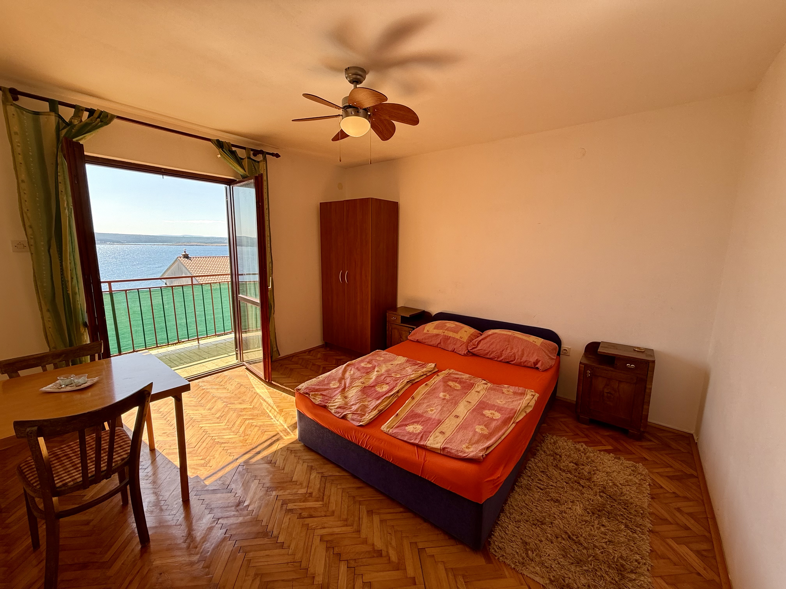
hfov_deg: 102.1
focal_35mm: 14
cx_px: 393
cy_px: 294
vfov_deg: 85.7
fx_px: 318
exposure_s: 1/315
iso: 64
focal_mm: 2.22
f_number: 2.2
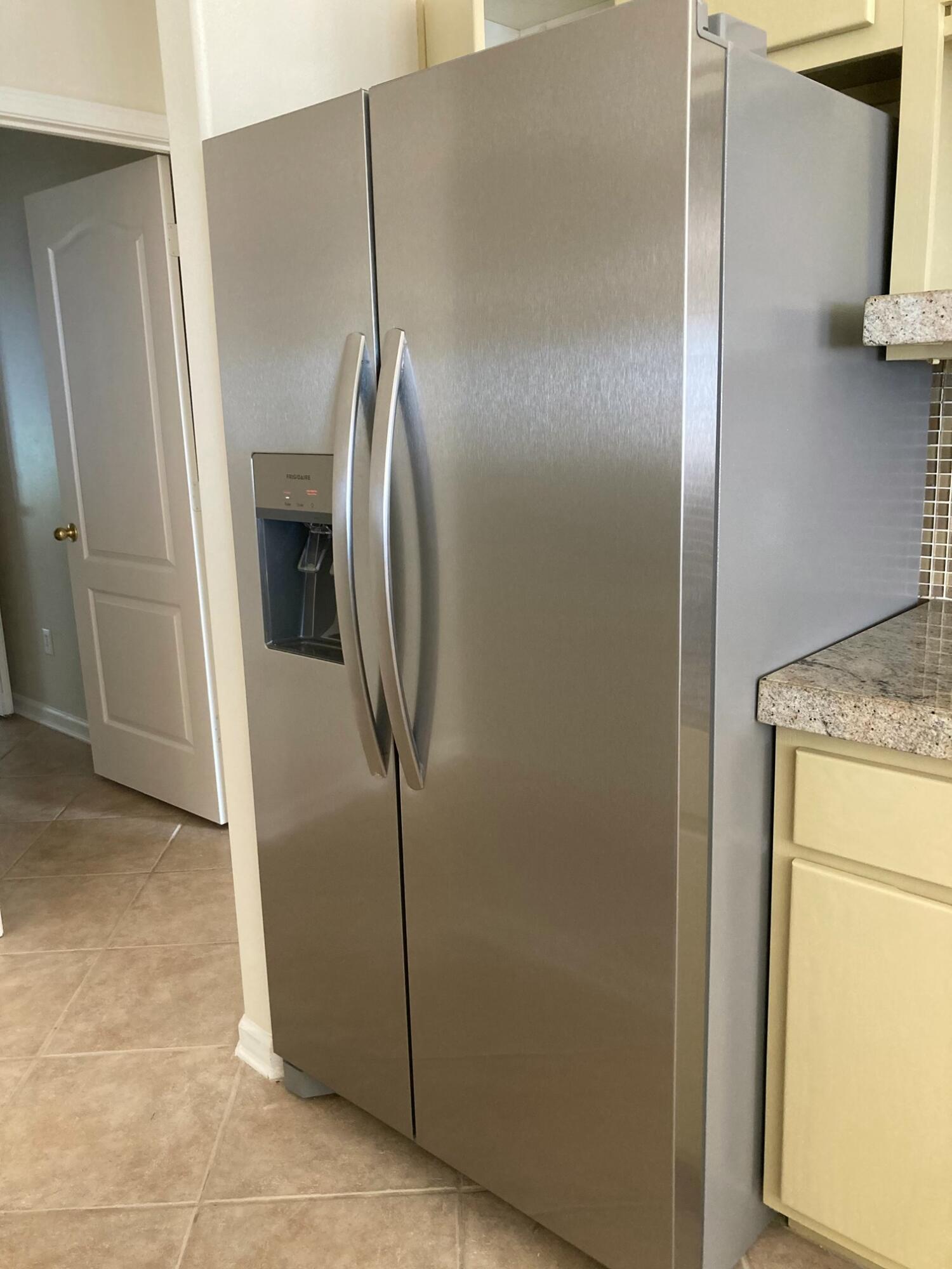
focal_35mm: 28
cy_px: 634
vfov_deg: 63.4
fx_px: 1027
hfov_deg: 49.7
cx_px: 476
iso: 160
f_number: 1.8
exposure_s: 1/60
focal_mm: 3.99
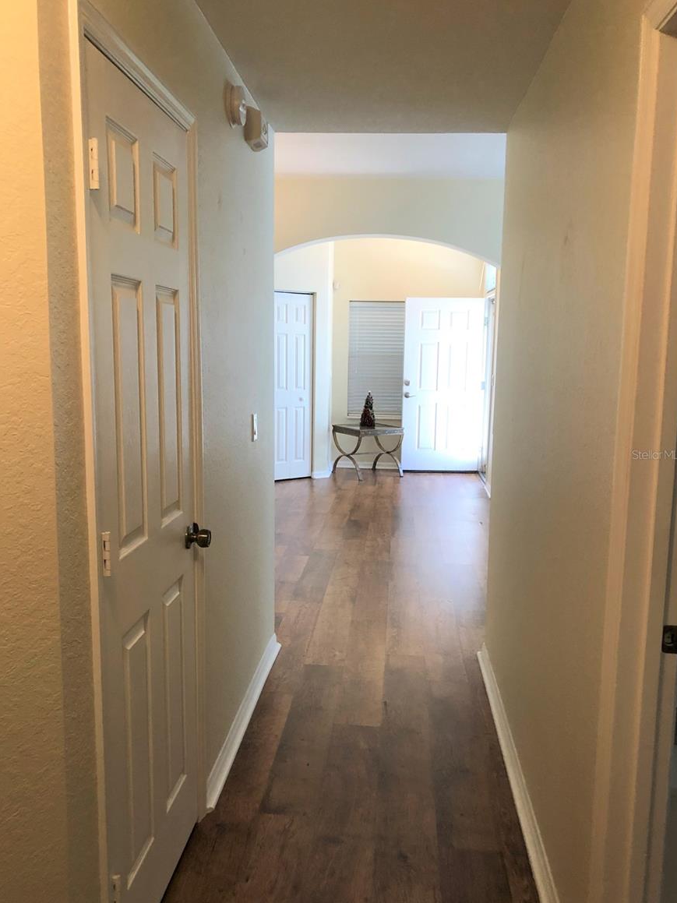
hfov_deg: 48.2
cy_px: 454
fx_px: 756
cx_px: 337
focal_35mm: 29
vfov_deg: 61.7
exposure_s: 1/15
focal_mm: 3.99
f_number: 1.8
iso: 64
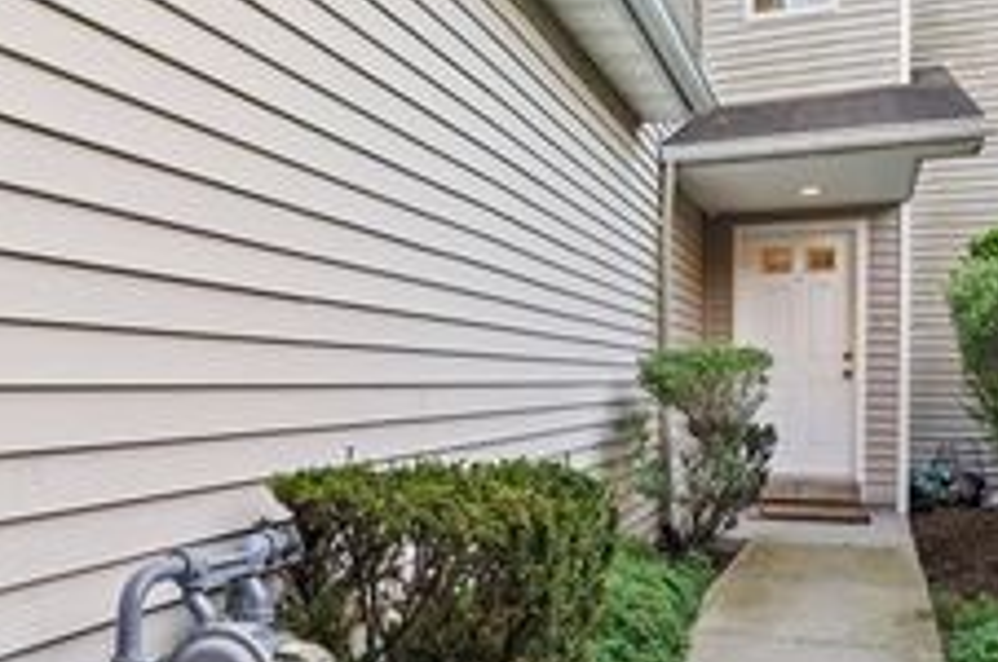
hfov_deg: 60.1
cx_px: 570
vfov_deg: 42.2
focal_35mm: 31
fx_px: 858
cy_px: 329
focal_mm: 14
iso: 320
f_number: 5
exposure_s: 1/30
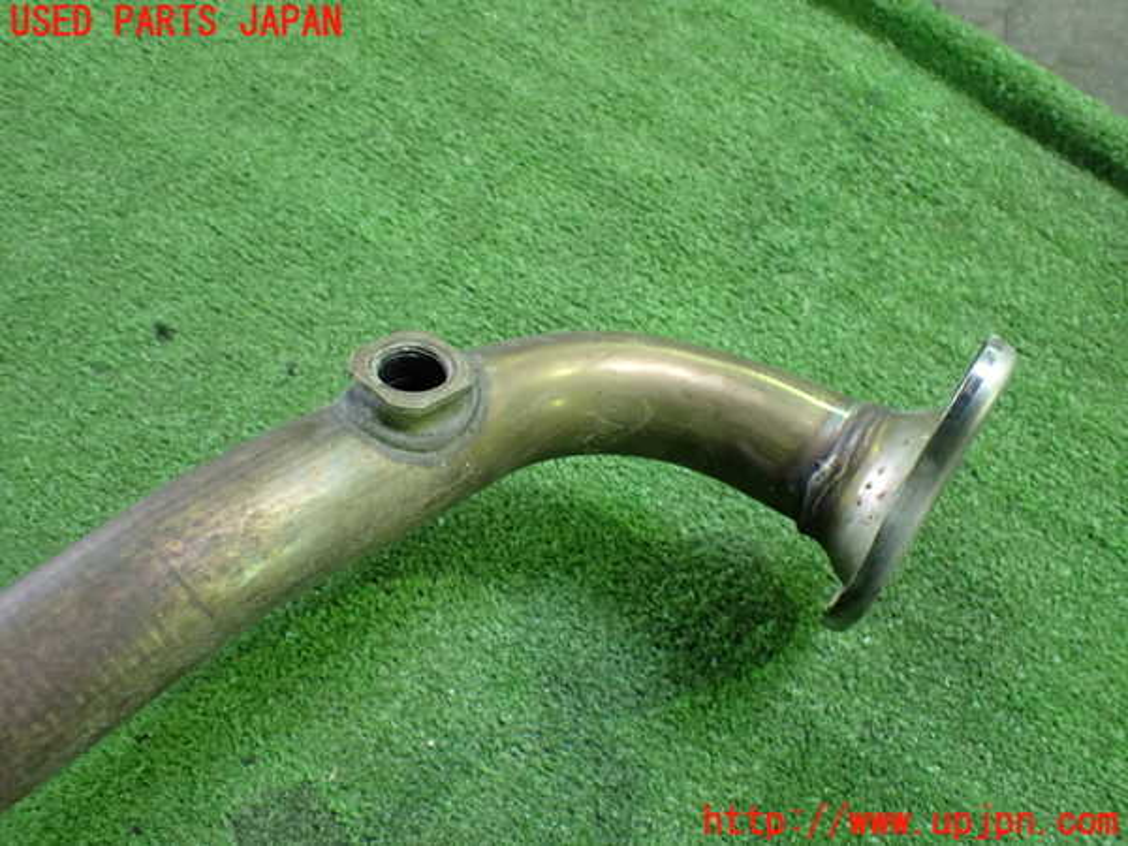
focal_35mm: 30
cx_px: 564
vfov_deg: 46.8
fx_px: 978
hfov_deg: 60.0
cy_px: 423
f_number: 2.3
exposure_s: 1/30
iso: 800
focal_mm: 5.4
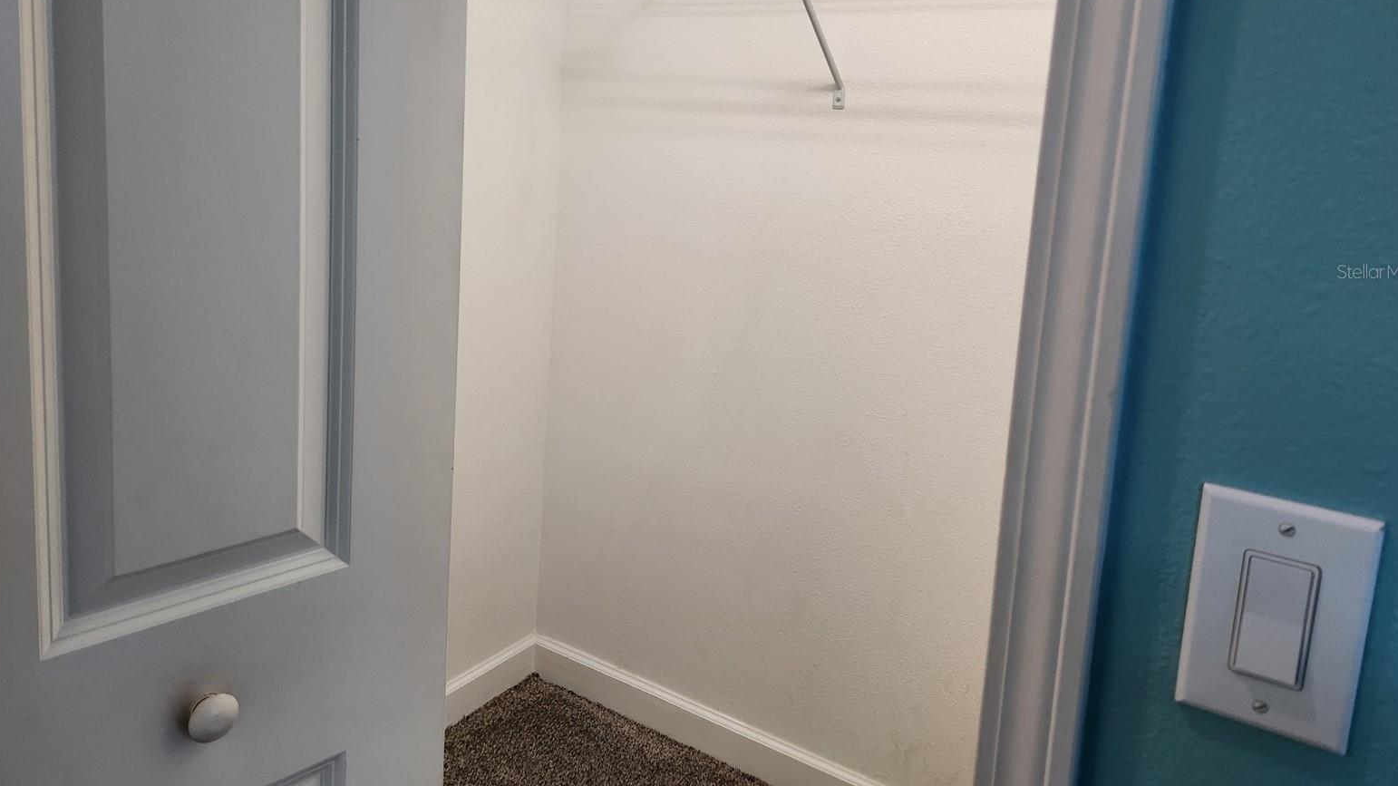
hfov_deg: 71.9
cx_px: 697
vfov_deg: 43.8
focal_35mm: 26
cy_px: 271
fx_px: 964
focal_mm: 5.4
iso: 125
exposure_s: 1/120
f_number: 1.8
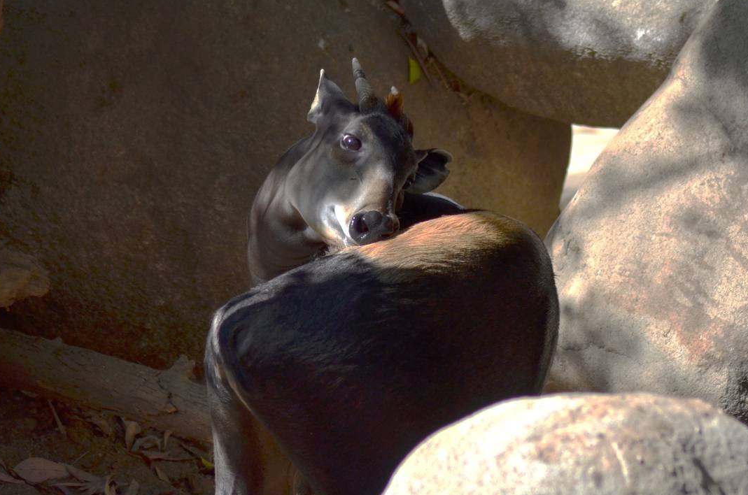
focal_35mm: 449
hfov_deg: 4.6
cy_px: 333
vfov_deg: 3.0
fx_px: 9310
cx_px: 516
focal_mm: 200
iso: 400
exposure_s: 1/2000
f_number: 5.6
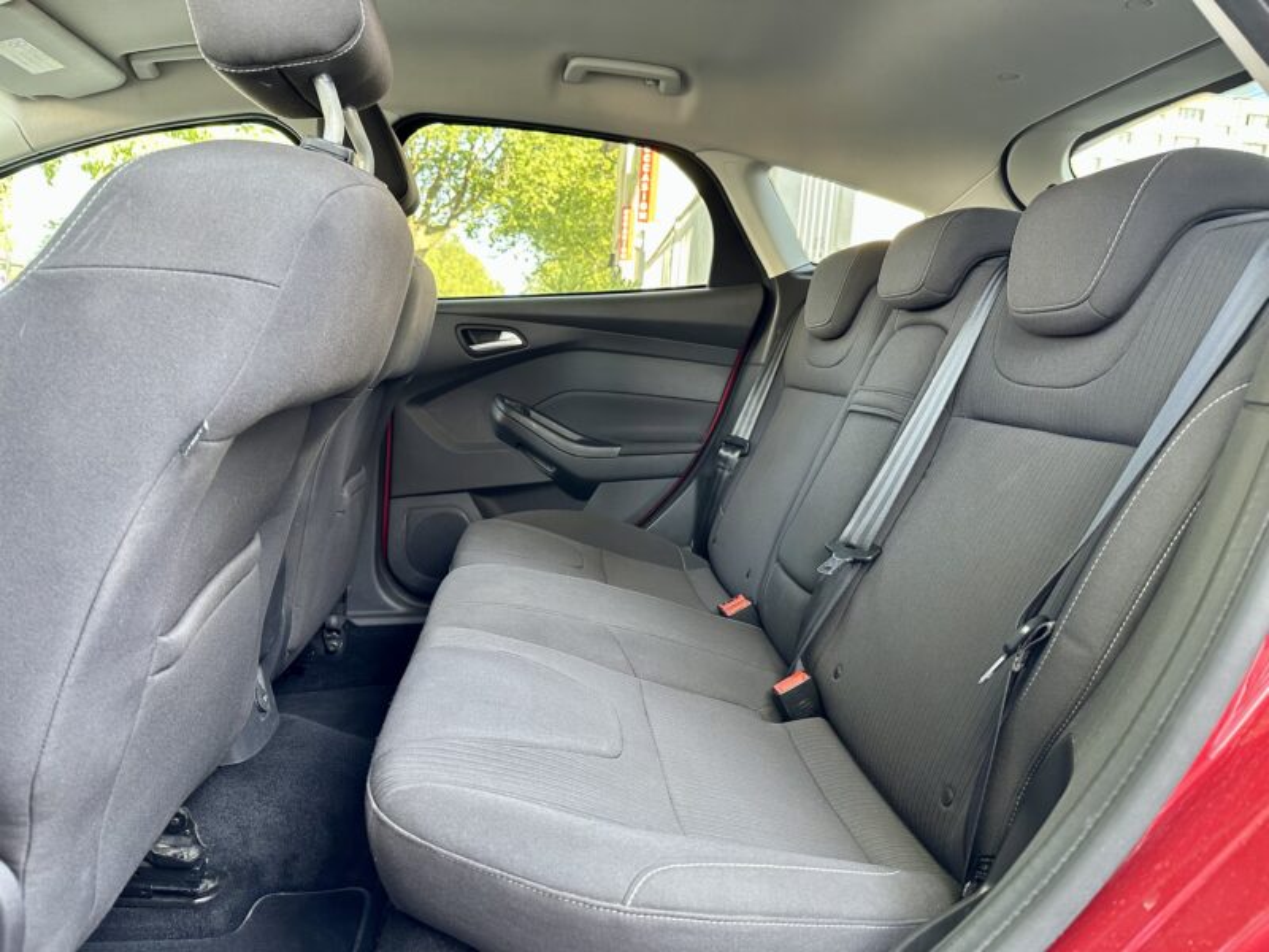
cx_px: 634
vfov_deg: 56.8
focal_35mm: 24
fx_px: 880
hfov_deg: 71.6
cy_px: 476
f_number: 1.78
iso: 250
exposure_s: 1/66
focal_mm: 6.86
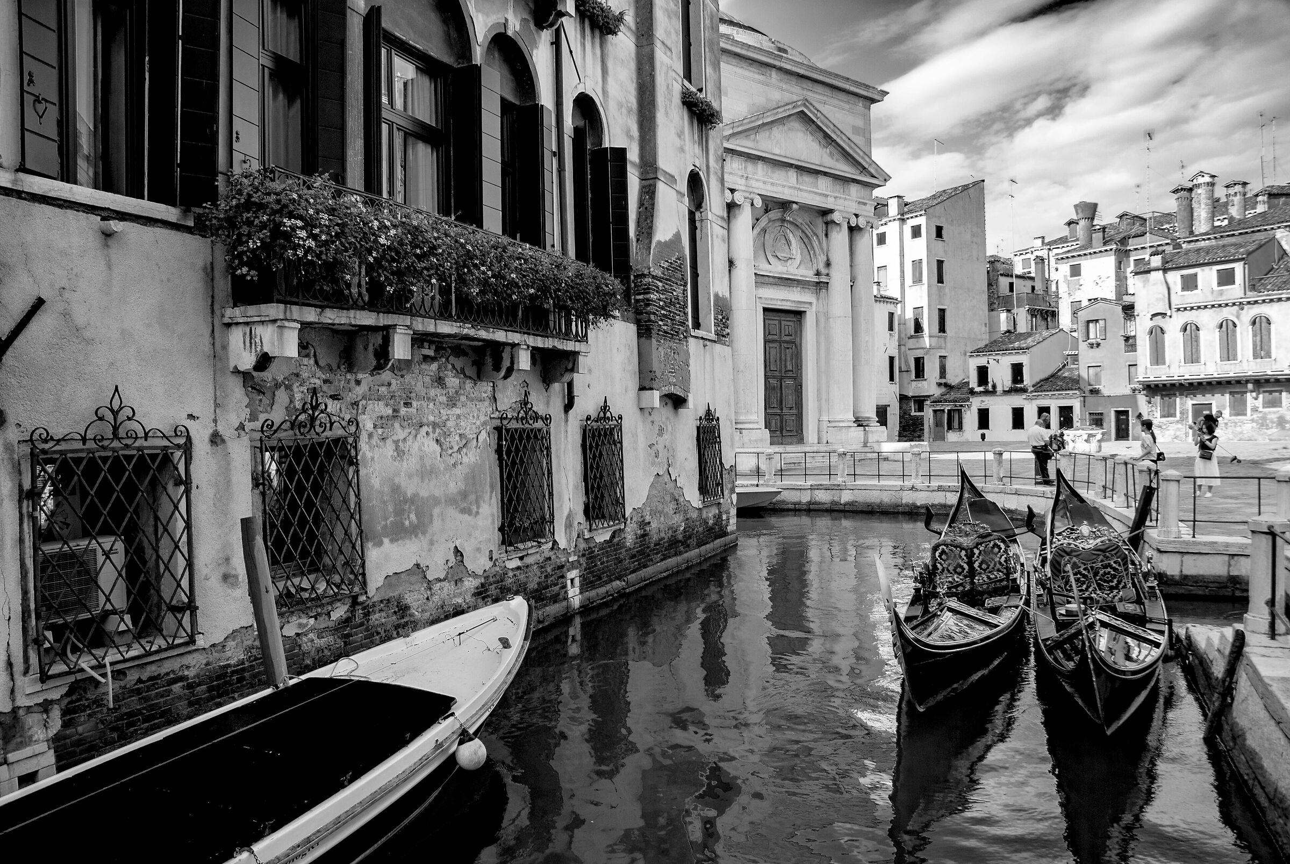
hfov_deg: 73.7
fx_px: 861
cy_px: 432
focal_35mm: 24
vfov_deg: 53.3
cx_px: 645
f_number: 5.6
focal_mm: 16
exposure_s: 1/125
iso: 100
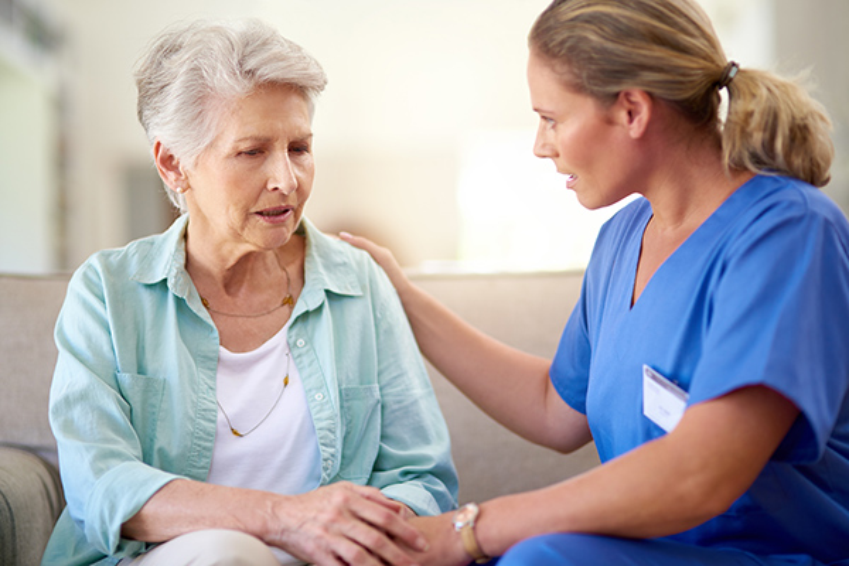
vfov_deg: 16.1
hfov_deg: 23.9
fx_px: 2004
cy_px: 283
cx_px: 424
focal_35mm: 85
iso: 200
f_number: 1.6
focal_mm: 85
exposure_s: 1/640
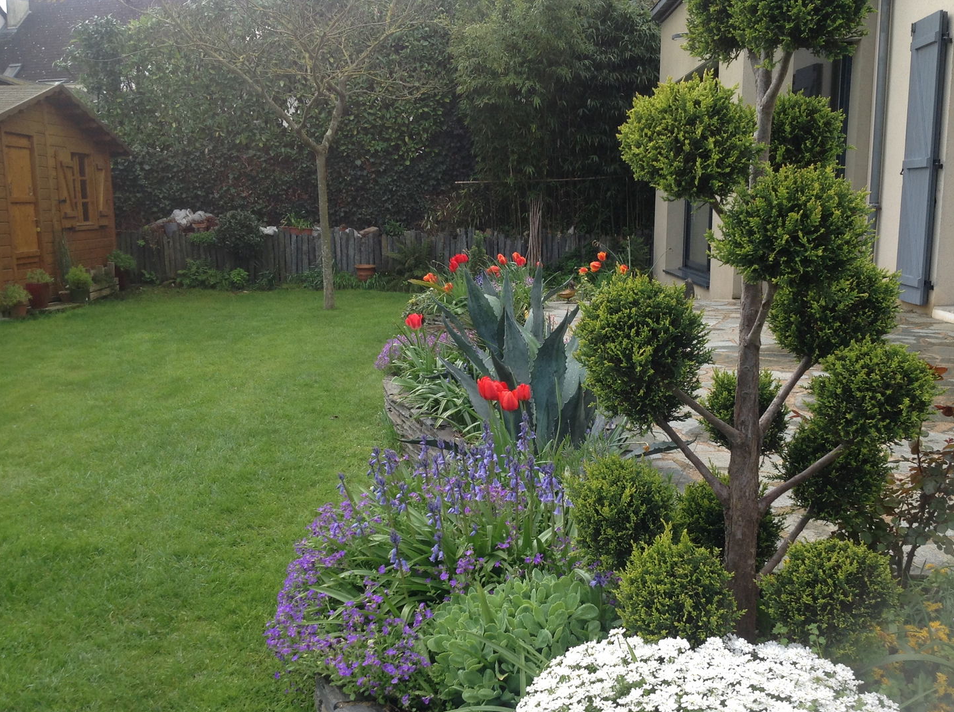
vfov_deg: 36.7
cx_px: 520
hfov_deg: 47.9
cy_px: 386
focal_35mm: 39
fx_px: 1073
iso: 50
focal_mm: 4.28
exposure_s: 1/657
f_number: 2.4
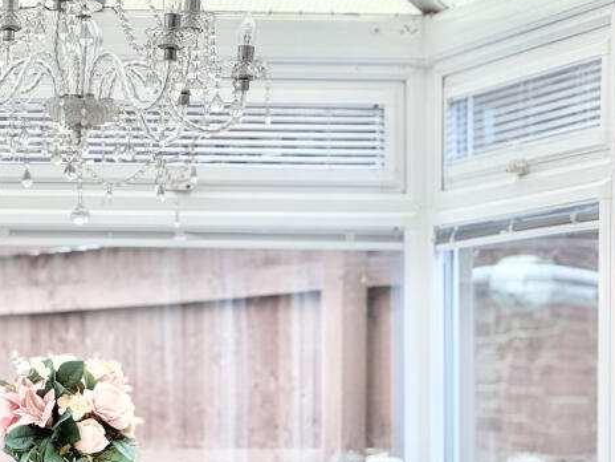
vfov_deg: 8.7
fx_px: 3020
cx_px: 40
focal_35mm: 170
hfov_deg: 11.5
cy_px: 469
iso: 100
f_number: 2.8
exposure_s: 1/100
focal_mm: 9
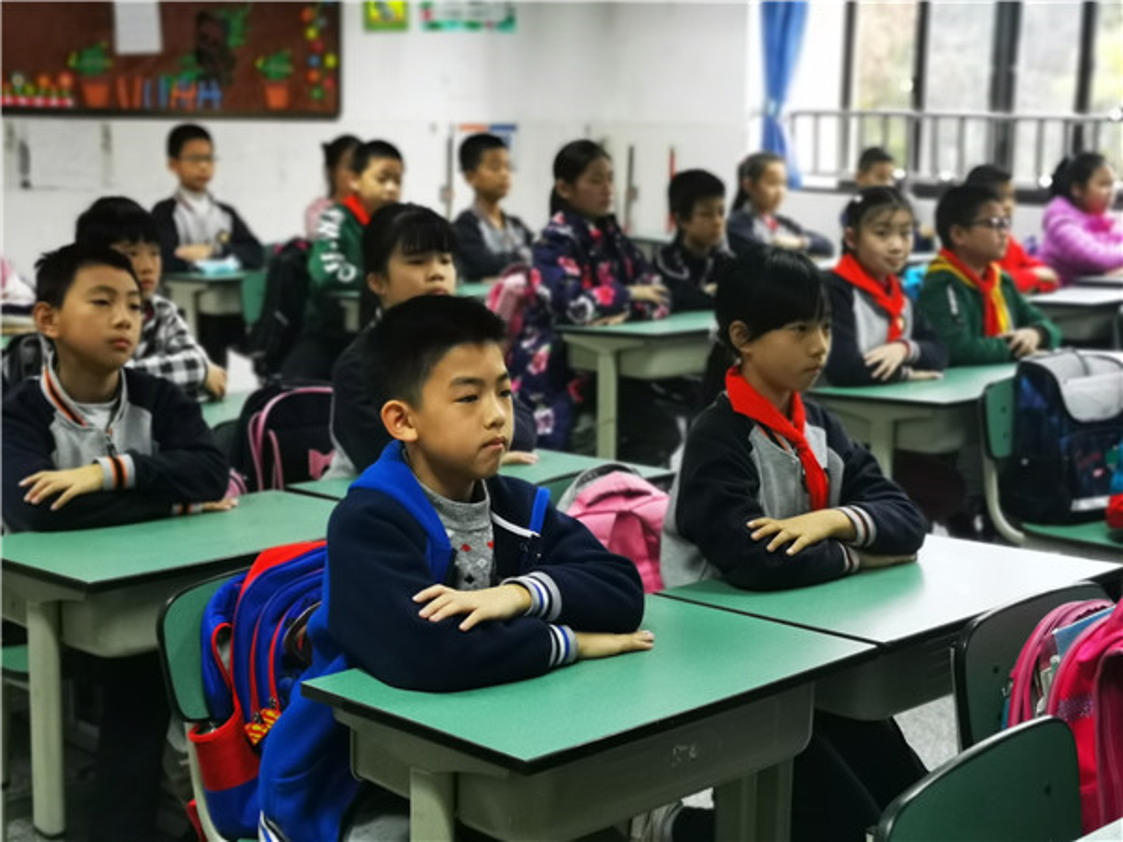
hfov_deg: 35.5
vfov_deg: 27.0
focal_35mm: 54
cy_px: 421
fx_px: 1752
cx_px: 562
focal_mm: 5.58
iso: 200
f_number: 4
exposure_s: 1/50
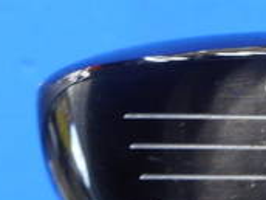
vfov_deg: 15.9
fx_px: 715
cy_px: 122
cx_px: 373
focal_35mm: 93
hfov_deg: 19.1
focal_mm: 4.5
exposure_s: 1/30
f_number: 3.7
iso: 200
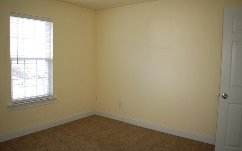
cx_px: 122
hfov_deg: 66.5
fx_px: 185
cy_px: 73
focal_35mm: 28
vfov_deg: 44.5
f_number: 3.5
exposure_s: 1/80
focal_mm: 18
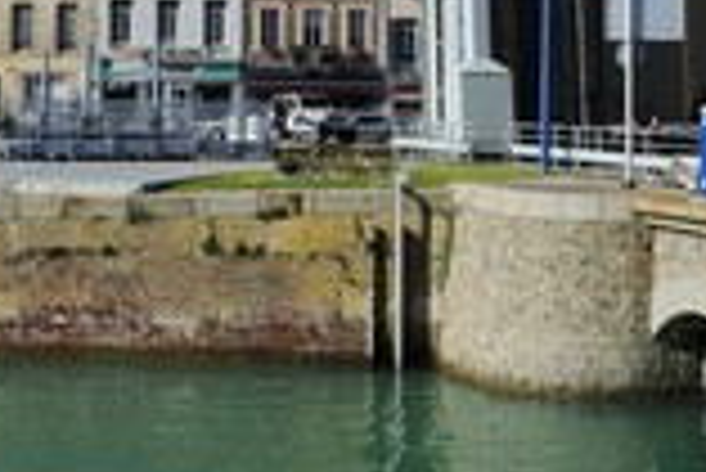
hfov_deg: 24.3
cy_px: 63
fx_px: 1629
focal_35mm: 83
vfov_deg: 16.3
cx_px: 229
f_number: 10
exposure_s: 1/400
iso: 200
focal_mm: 31
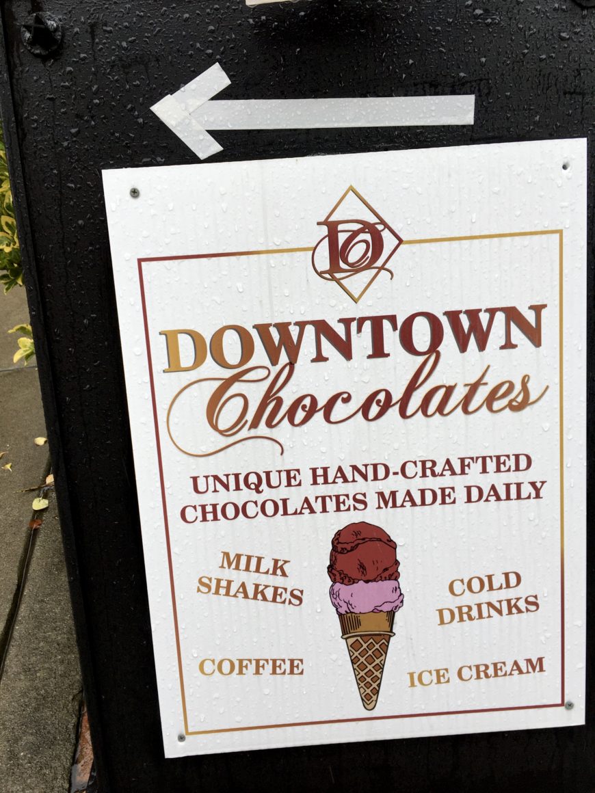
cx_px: 298
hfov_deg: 48.2
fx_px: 665
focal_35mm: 29
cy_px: 396
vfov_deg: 61.7
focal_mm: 4.15
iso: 25
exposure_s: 1/120
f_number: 2.2
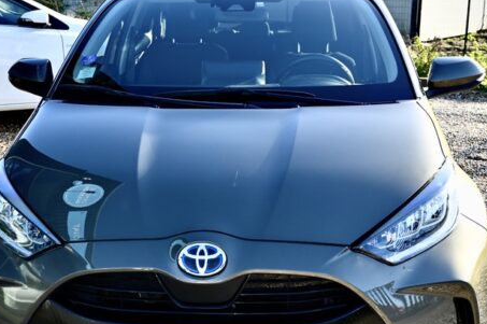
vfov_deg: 22.2
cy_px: 191
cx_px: 227
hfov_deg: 33.0
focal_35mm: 61
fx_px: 823
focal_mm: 34.5
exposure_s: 1/250
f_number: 5
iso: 200
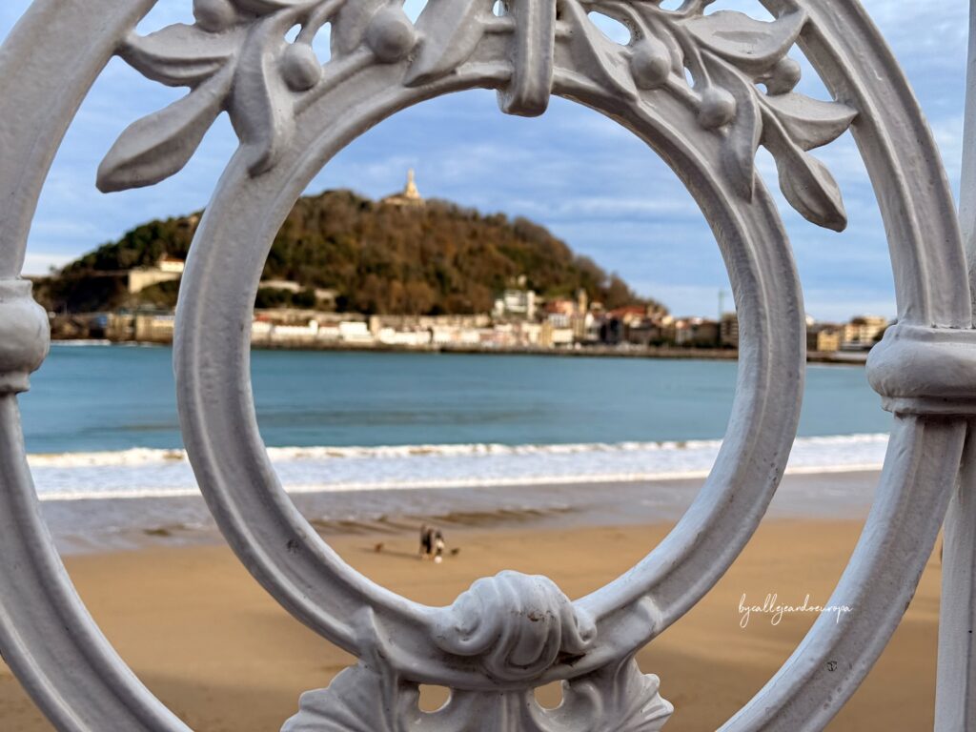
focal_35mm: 48
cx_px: 488
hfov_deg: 39.7
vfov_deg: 30.3
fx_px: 1353
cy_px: 366
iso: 64
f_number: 1.78
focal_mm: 6.76
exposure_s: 1/3226
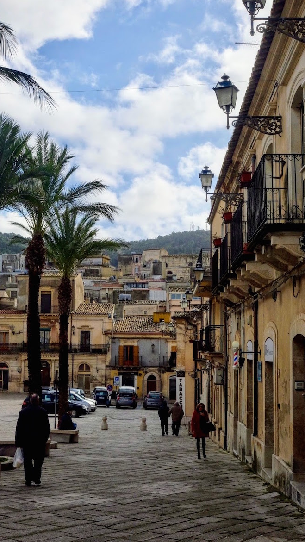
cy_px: 273
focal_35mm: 44
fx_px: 632
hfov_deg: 27.1
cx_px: 164
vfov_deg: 46.4
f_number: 13
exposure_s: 1/1250
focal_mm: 27
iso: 800
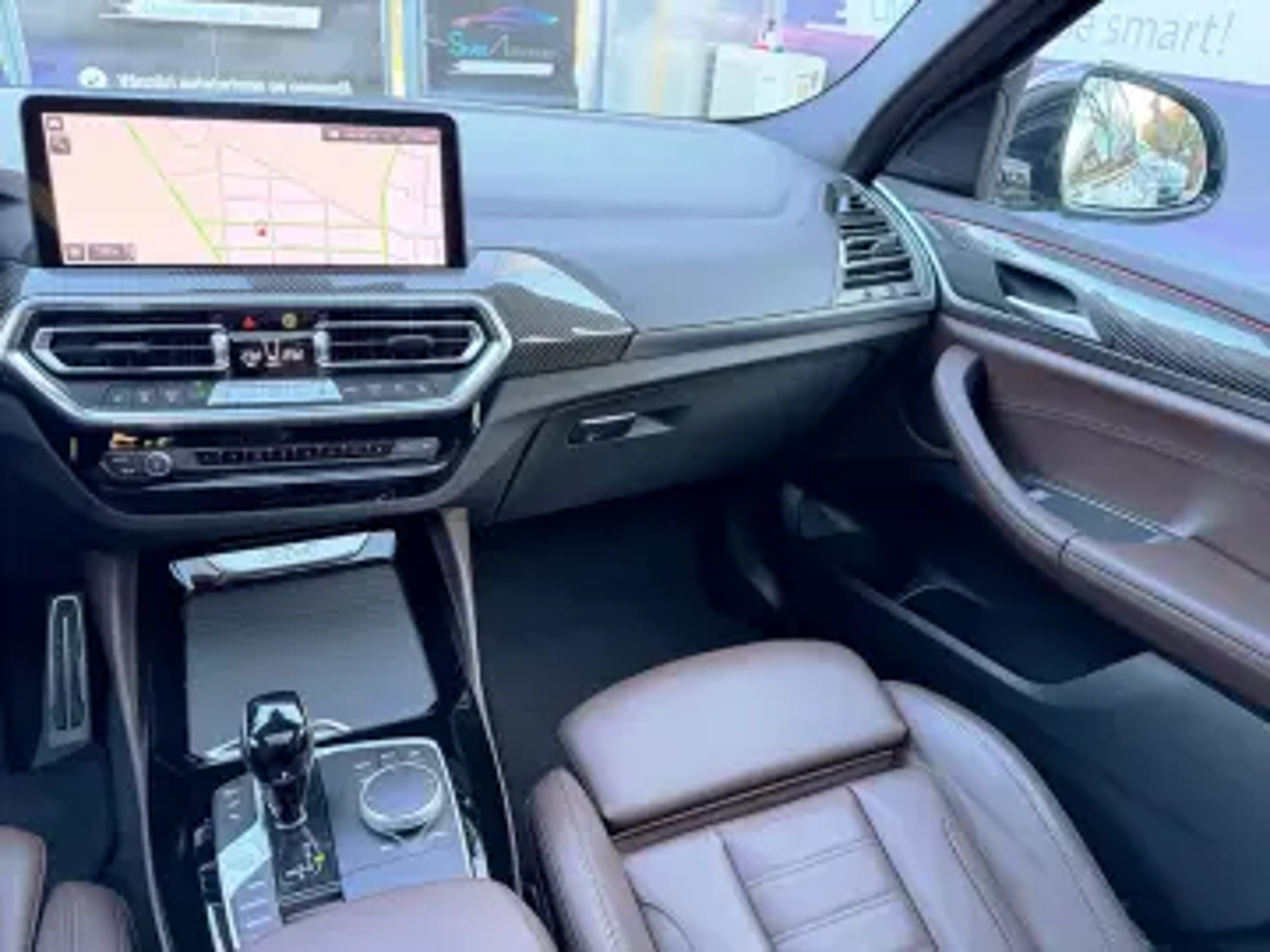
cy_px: 476
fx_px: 881
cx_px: 635
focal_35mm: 24
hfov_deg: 71.6
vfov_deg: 56.8
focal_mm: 6.76
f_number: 1.78
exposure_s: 1/60
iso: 250
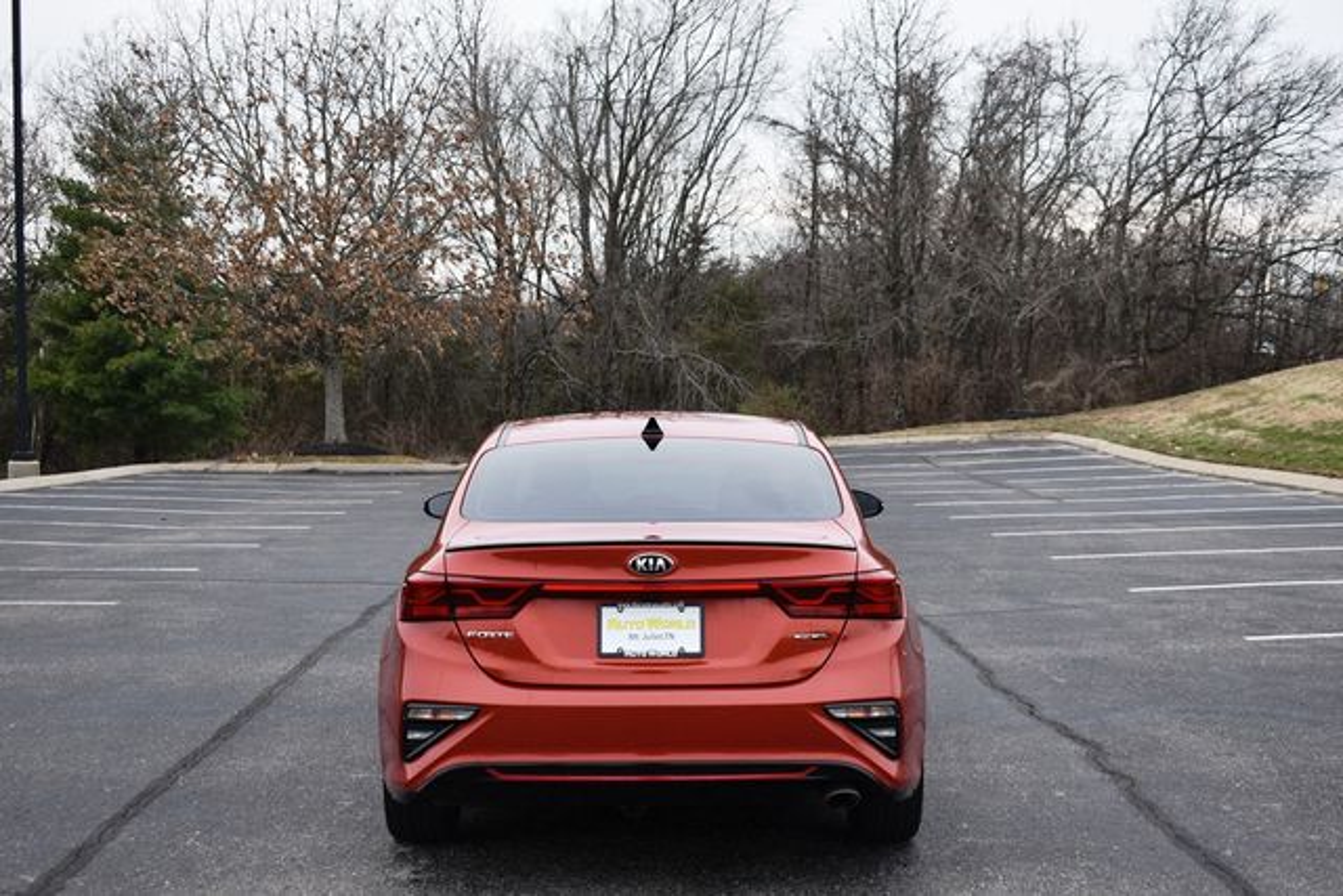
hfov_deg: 38.9
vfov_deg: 26.5
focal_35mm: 51
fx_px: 1903
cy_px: 448
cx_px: 672
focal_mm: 34
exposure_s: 1/250
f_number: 5.6
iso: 280
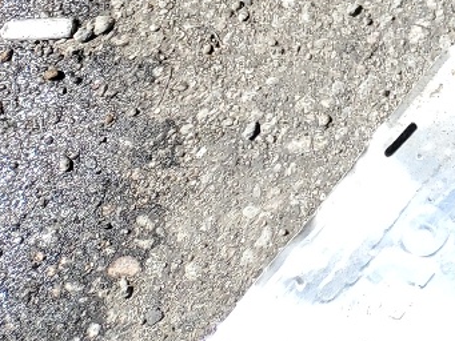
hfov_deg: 13.1
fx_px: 1604
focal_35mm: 122
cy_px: -388
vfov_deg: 10.9
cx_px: 1019
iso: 50
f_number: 1.5
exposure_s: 1/2000
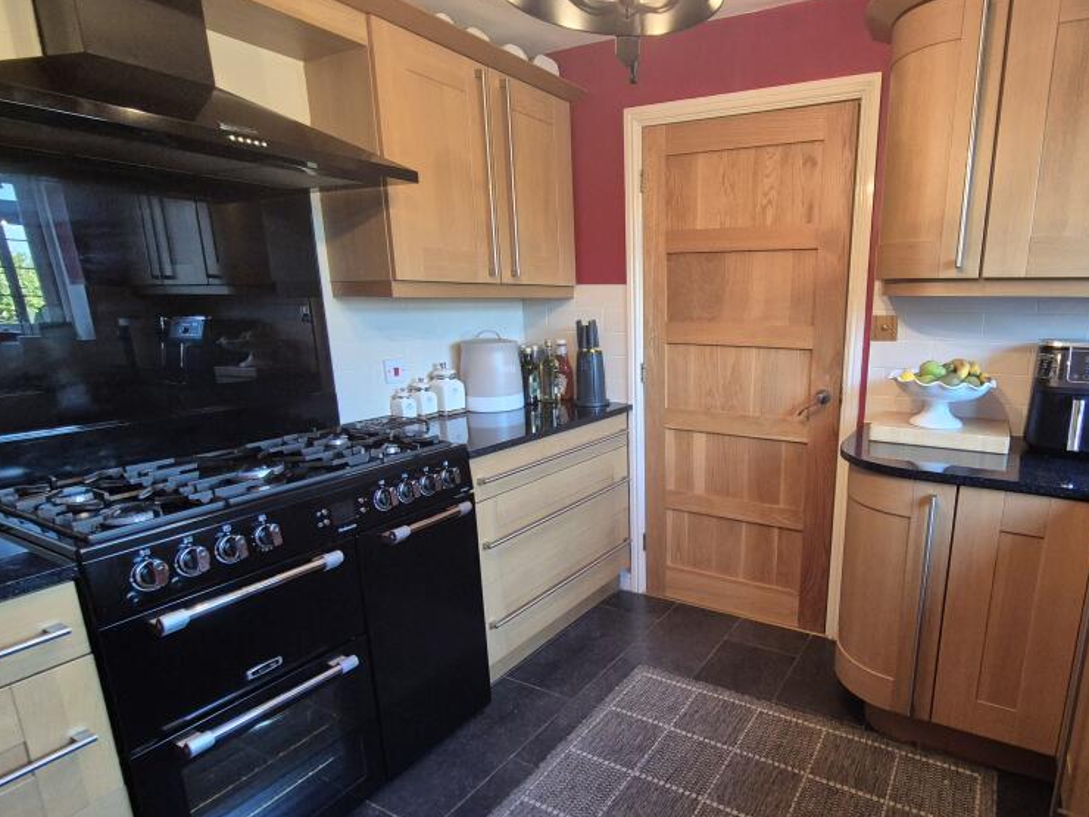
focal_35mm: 18
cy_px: 443
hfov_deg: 85.9
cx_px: 684
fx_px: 566
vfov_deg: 71.5
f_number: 2.2
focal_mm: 2.2
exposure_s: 1/50
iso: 640
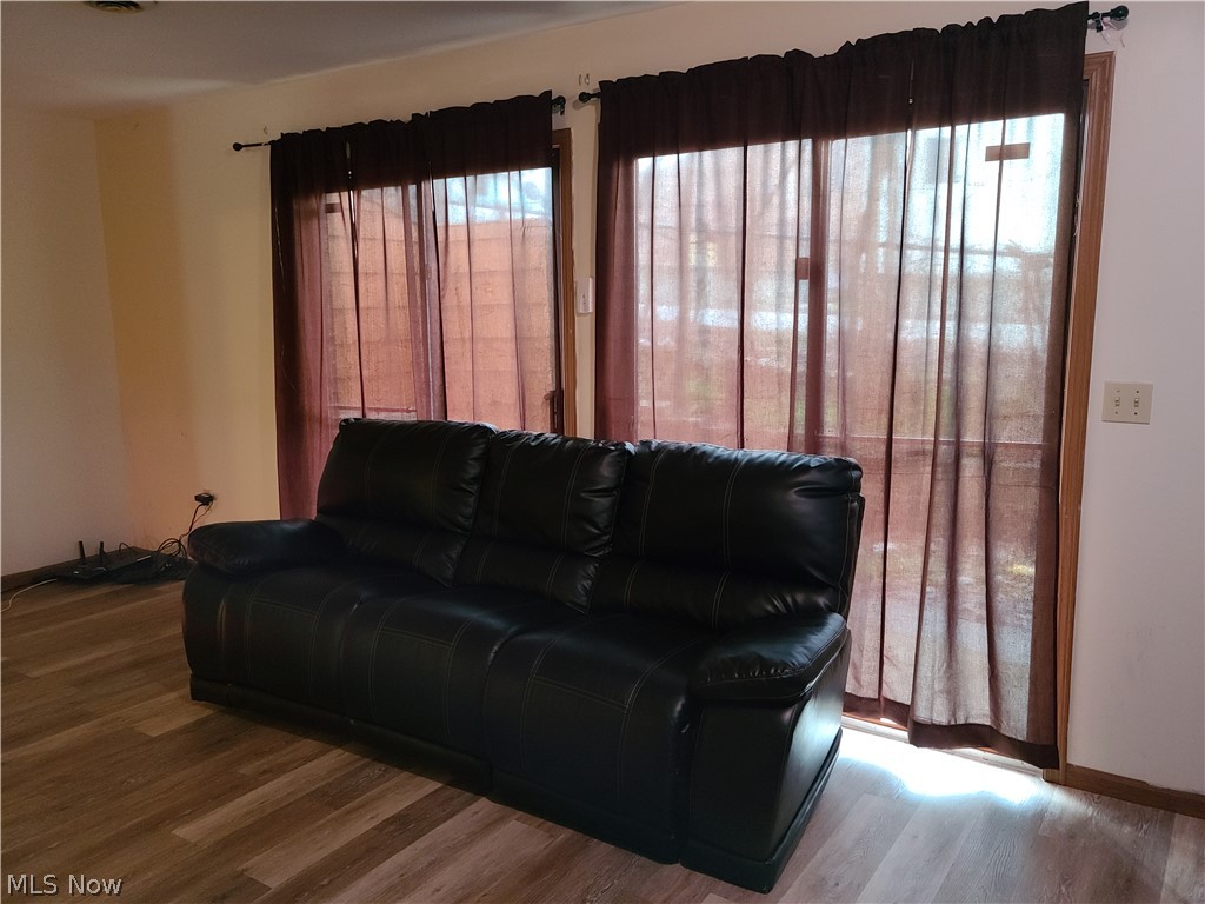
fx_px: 975
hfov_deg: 63.4
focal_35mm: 28
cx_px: 602
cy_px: 452
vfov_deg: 49.7
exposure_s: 1/17
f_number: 2
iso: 640
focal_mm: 5.9
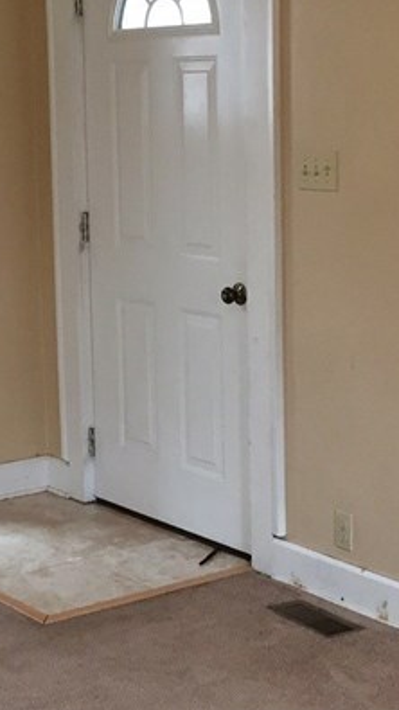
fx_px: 1543
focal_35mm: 82
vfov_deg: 25.9
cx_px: 29
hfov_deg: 14.6
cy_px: 327
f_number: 2.2
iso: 80
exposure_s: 1/30
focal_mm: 4.15
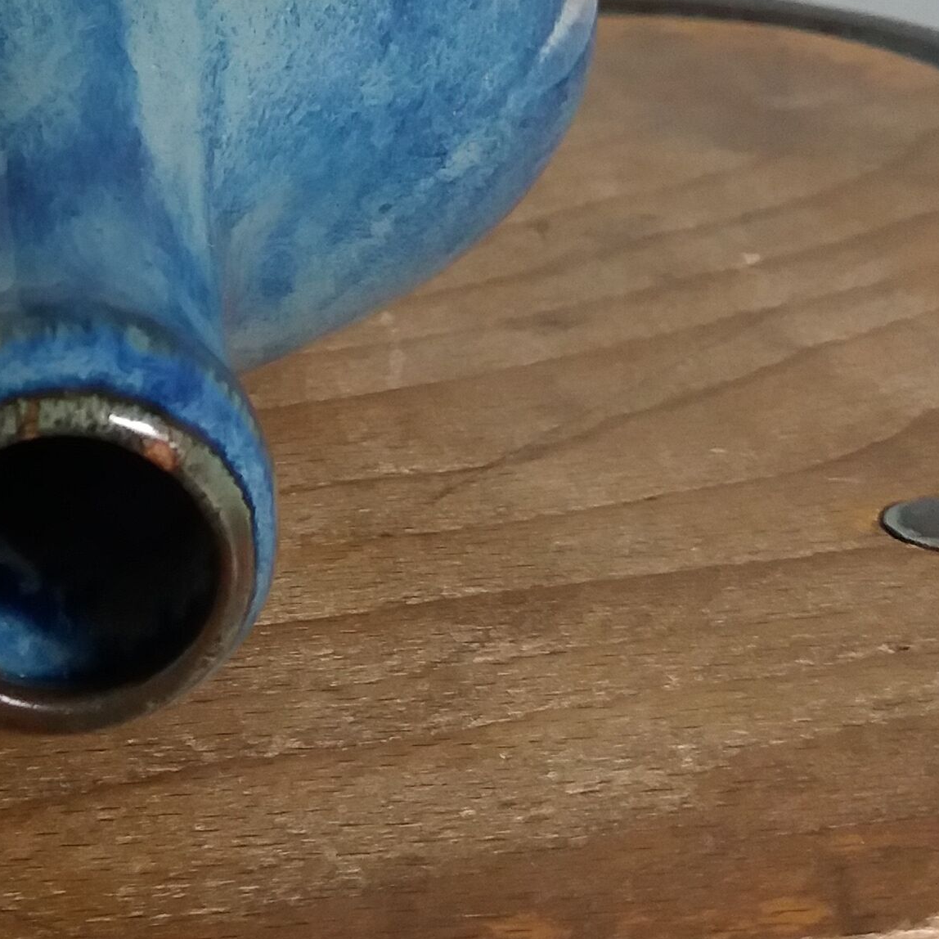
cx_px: 18
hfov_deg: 19.0
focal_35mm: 89
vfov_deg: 19.1
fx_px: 2731
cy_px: 65
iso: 160
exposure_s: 1/24
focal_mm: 3.7
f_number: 1.9
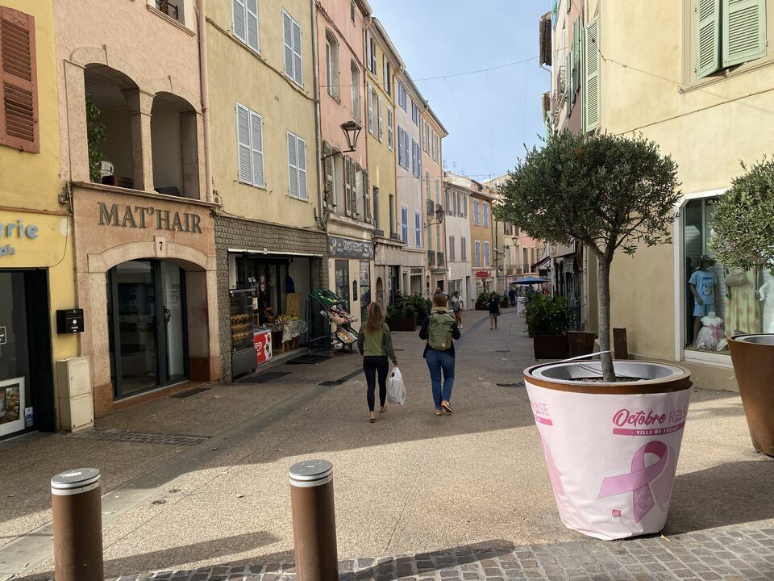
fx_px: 581
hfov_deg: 67.3
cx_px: 387
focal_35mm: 26
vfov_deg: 53.1
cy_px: 290
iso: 32
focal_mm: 4.25
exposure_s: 1/1272
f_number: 1.8
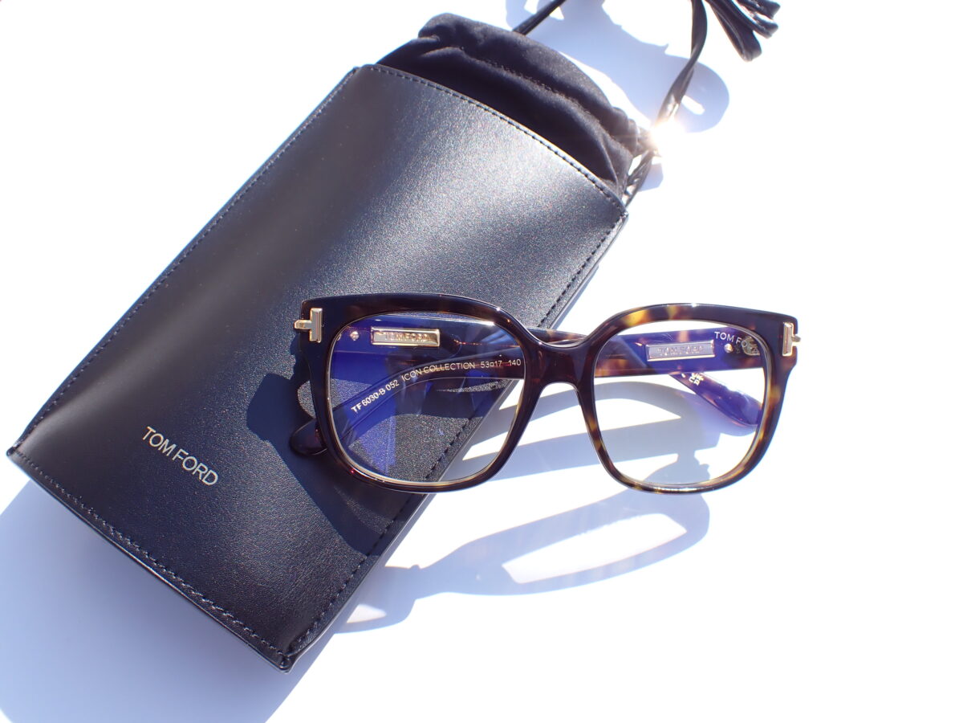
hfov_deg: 60.0
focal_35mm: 30
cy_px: 362
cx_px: 482
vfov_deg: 46.8
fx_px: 835
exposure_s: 1/640
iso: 100
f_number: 3.2
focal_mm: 5.4
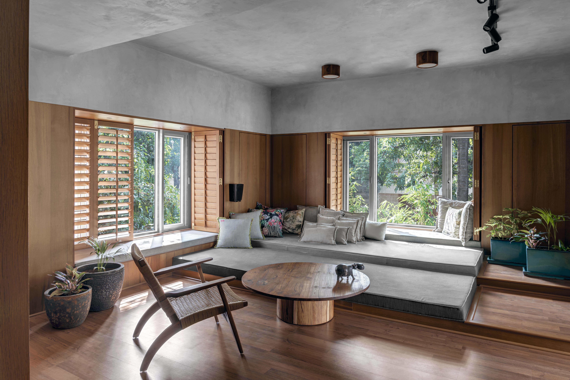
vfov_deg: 53.1
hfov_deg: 73.7
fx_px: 380
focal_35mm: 24
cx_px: 285
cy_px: 190
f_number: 13
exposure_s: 1/4
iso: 200
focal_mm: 24
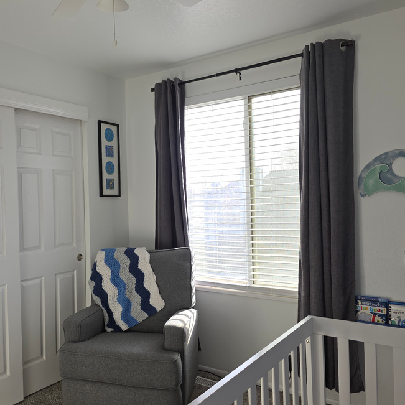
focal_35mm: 32
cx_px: 129
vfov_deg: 51.1
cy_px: 210
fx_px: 424
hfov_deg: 50.0
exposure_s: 1/60
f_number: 1.7
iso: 16
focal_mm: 6.3
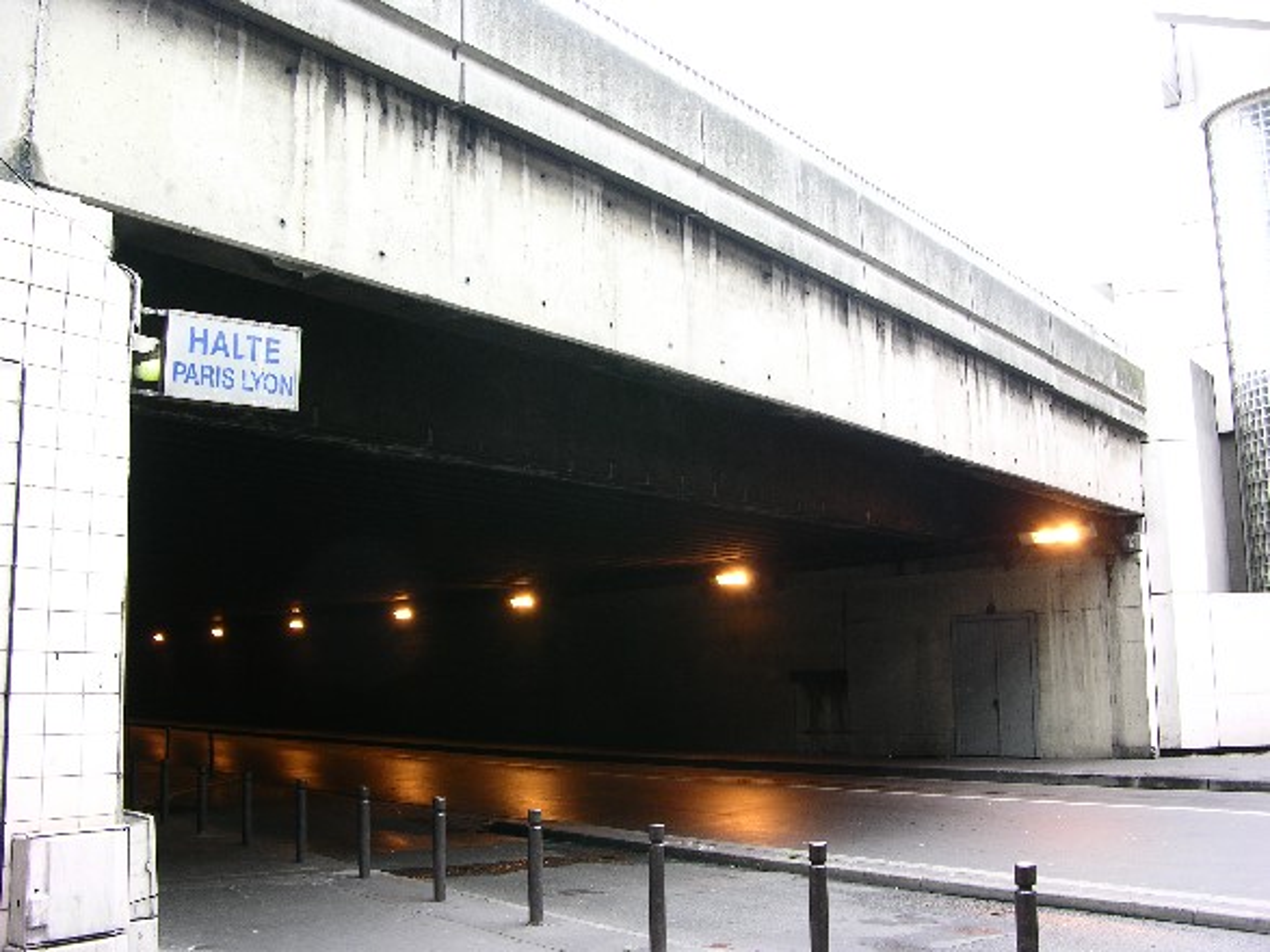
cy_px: 476
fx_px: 1284
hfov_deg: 52.6
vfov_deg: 40.7
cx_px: 635
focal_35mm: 35
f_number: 3.5
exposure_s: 1/28.8
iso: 50
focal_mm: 8.9
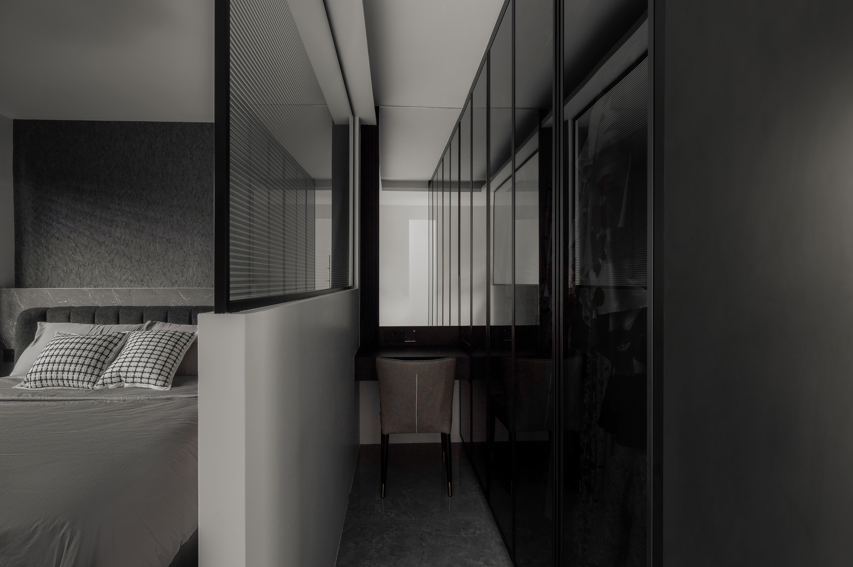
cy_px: 284
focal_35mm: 18
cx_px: 426
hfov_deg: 90.0
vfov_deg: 67.3
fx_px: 426
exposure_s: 1/8
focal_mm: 18
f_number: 8
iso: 64
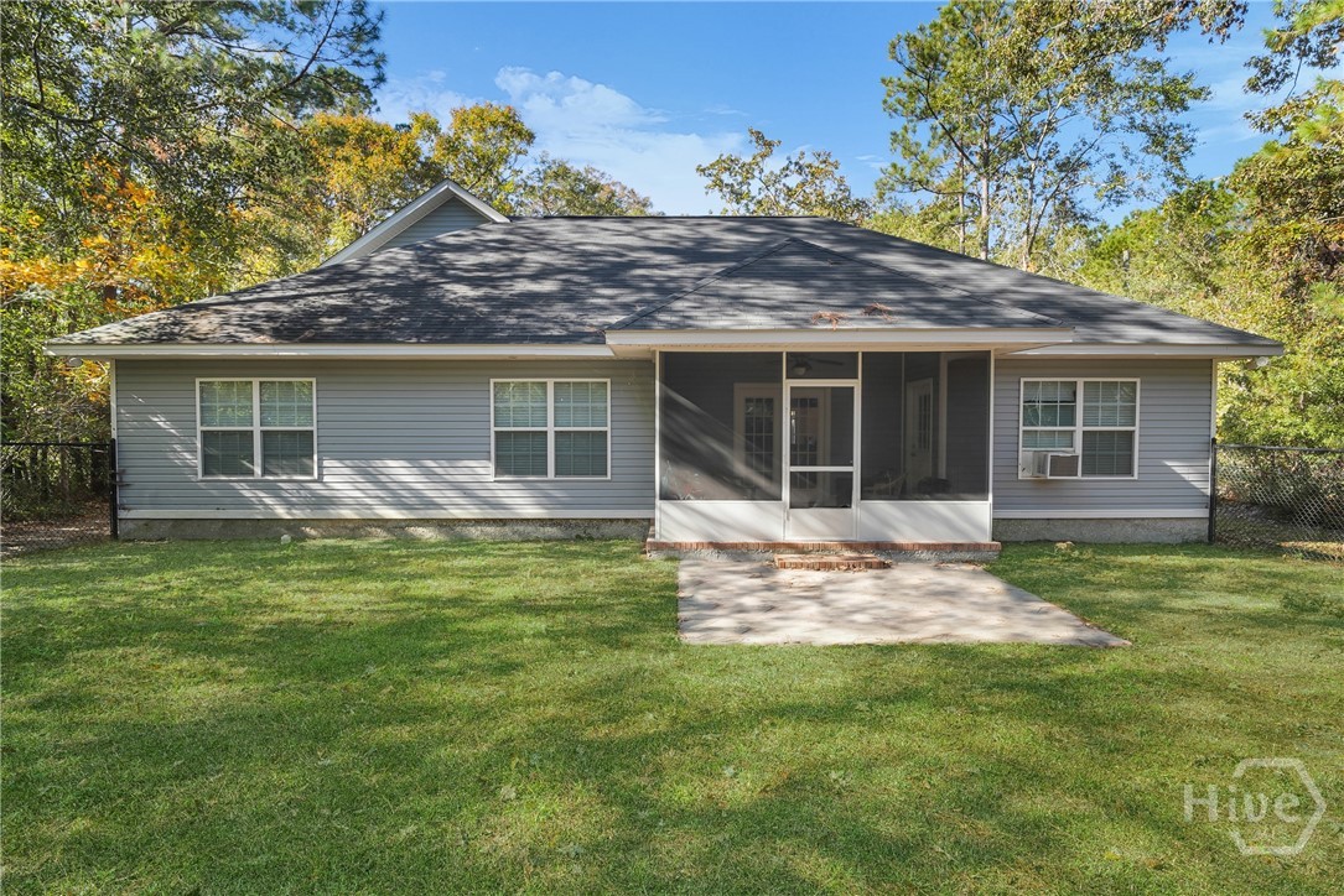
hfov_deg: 96.7
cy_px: 448
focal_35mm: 16
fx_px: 597
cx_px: 672
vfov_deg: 73.8
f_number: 9
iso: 320
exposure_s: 1/125
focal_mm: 16
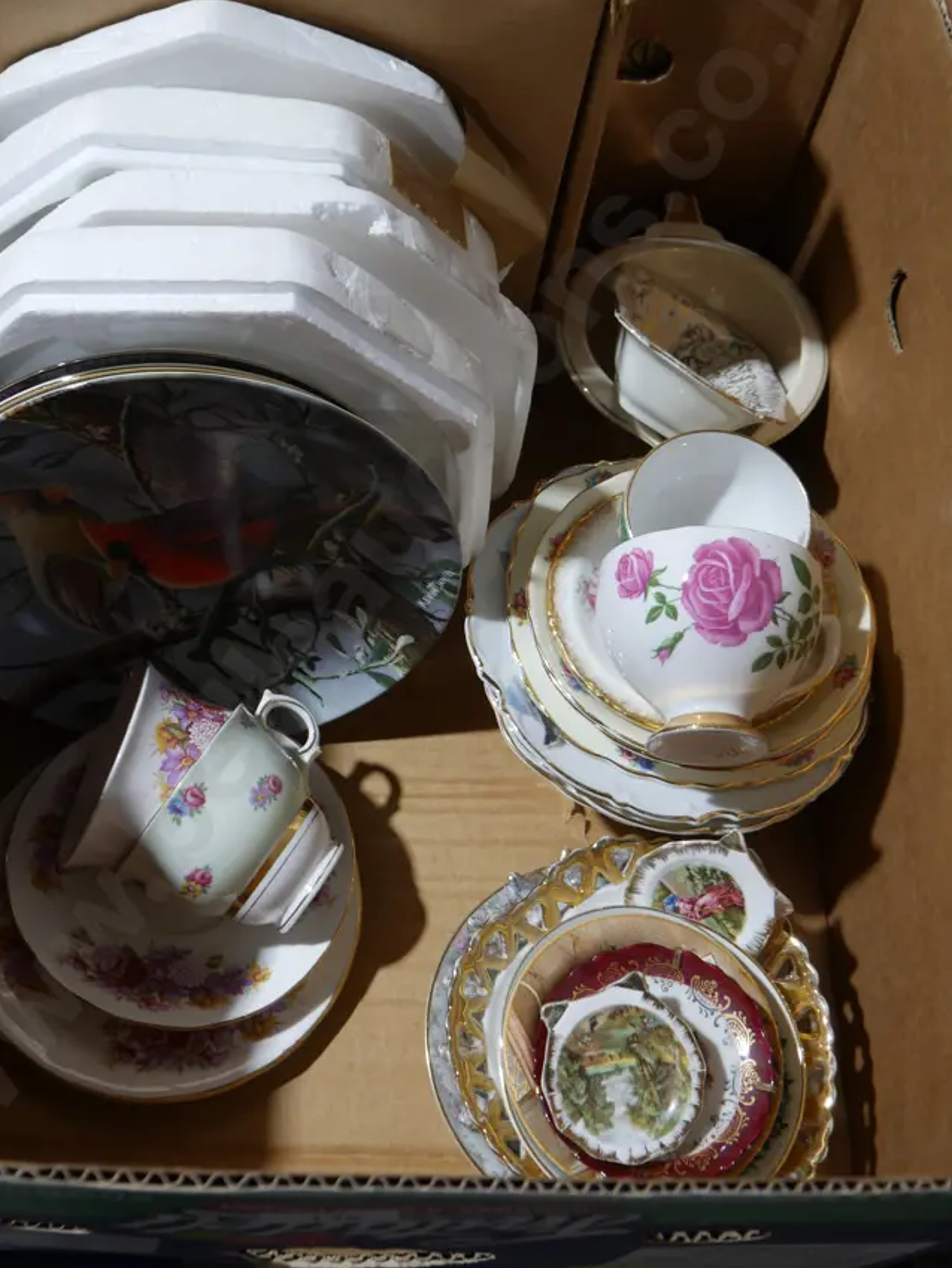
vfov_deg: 45.6
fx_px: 1502
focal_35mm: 41
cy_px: 526
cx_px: 401
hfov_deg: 35.1
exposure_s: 1/60
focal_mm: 17
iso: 400
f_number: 4
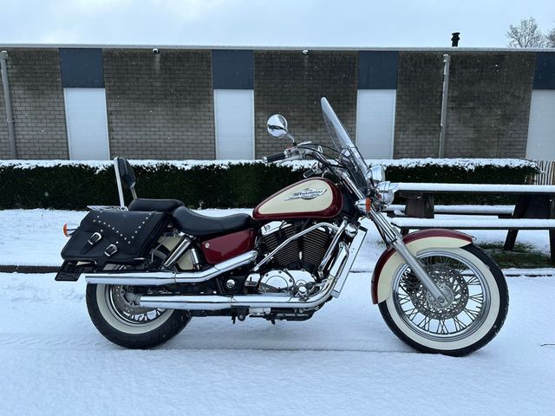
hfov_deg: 71.6
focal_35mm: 24
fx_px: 385
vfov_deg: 56.8
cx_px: 278
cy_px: 208
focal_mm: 6.86
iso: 80
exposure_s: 1/1107
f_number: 1.78
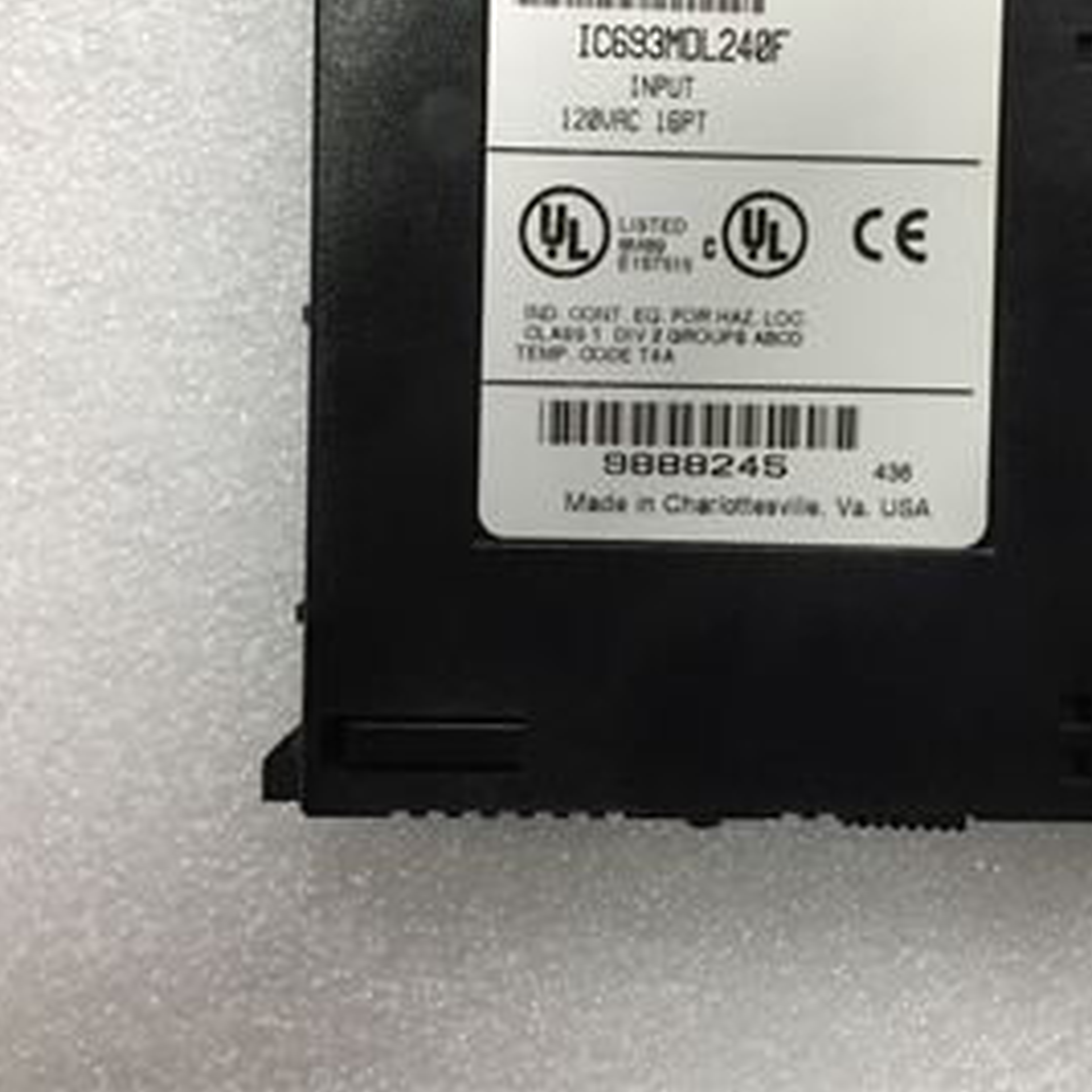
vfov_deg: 34.9
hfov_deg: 34.7
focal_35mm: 48
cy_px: 329
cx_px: 806
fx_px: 1713
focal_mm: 4.15
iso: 100
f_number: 2.2
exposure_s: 1/33
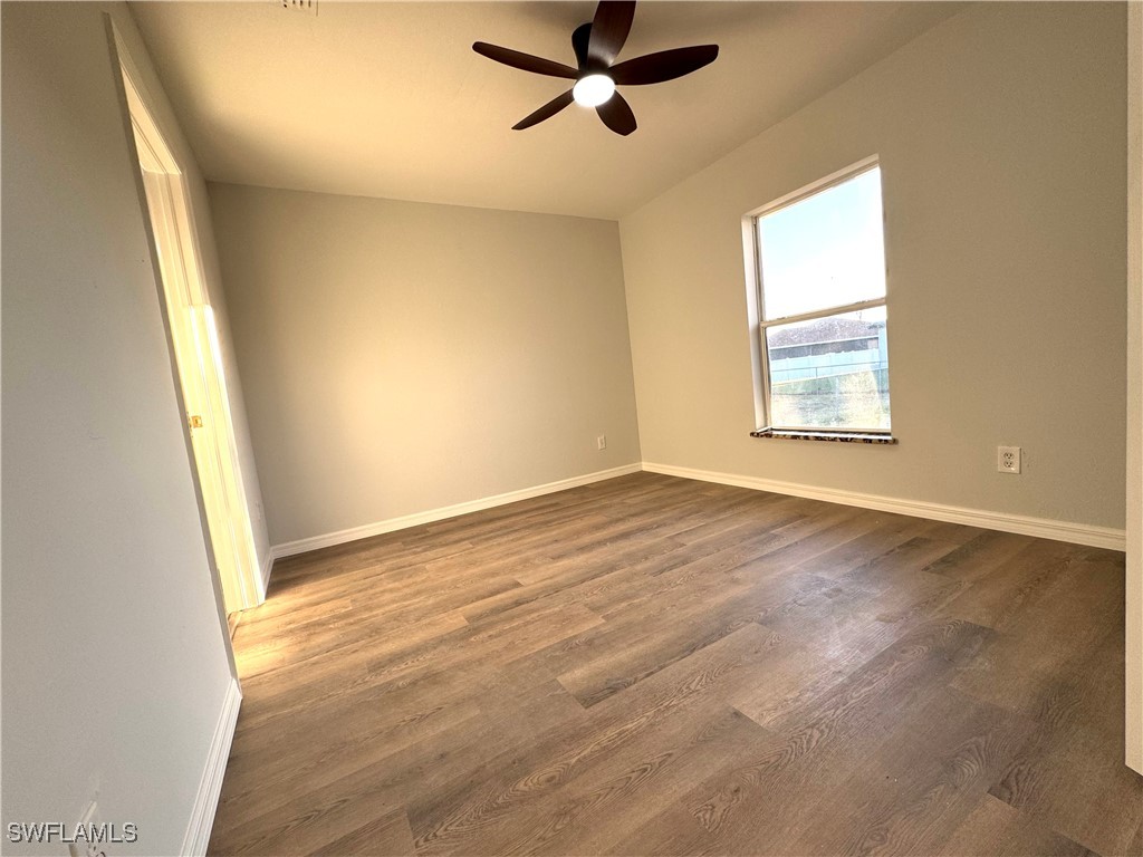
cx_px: 572
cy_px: 428
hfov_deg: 102.1
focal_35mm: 14
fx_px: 462
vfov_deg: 85.7
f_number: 2.2
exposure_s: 1/99
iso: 80
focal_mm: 2.22
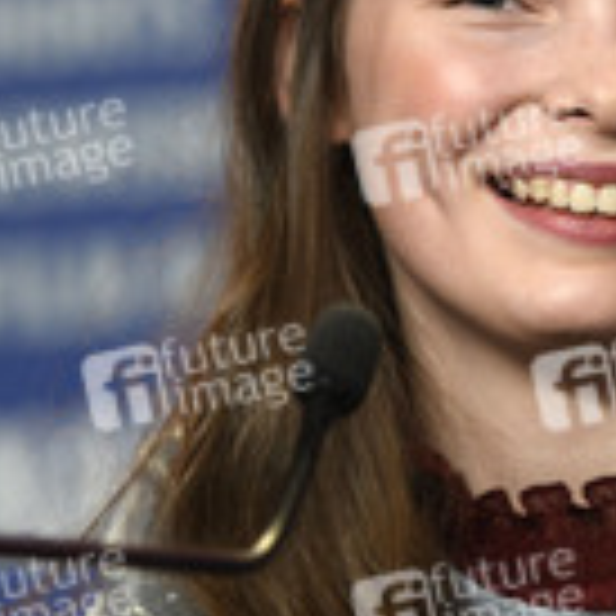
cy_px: 265
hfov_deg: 3.5
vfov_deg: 3.5
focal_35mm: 505
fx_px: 10167
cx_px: 528
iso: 1250
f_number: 3.5
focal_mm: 180
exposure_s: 1/200
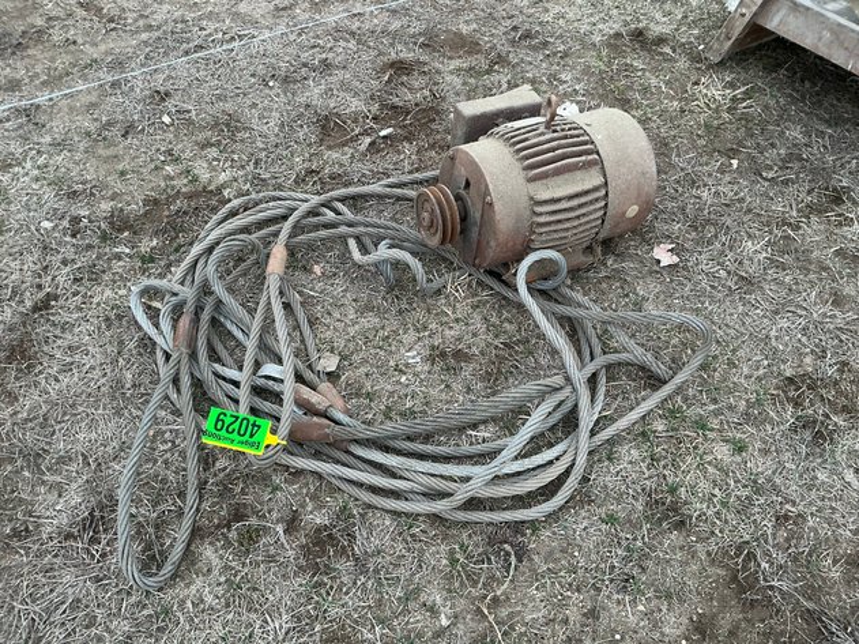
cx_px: 430
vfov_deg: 49.7
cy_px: 322
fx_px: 695
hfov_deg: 63.5
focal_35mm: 28
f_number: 1.8
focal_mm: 3
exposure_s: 1/122
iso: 25
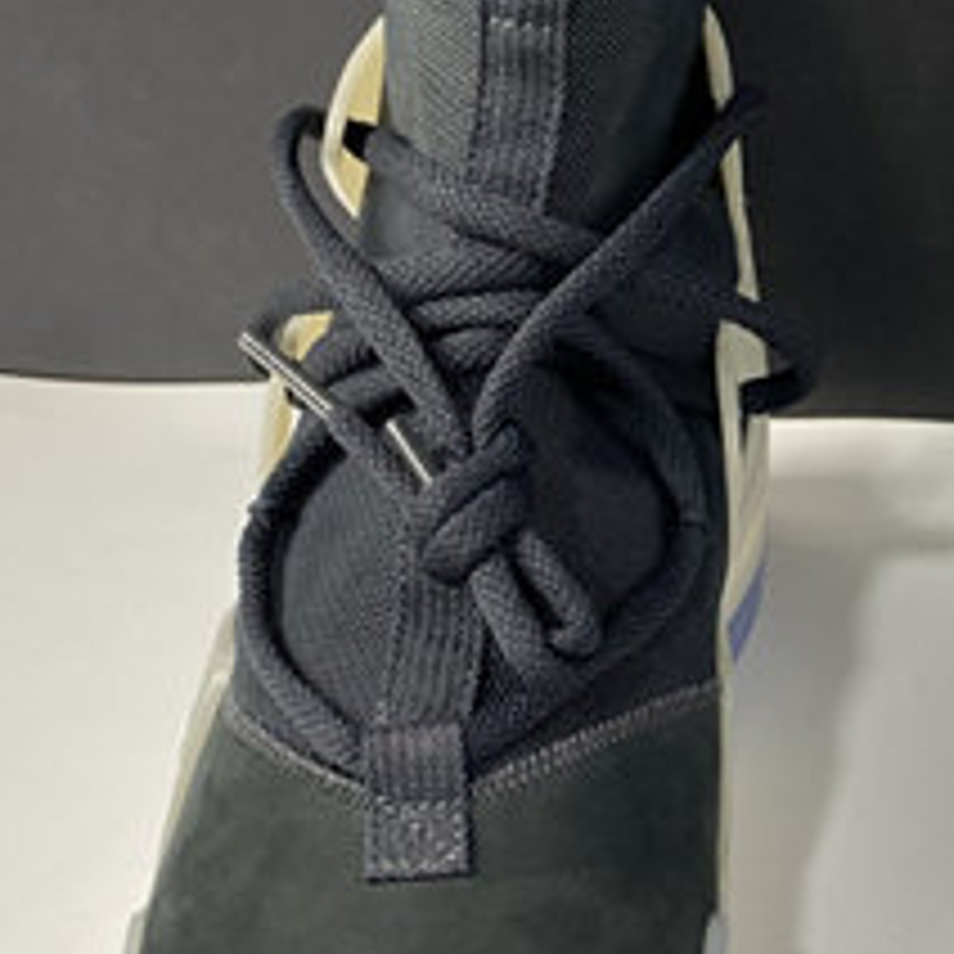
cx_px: 945
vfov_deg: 22.6
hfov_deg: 22.0
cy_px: 704
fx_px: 2370
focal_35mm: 76
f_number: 1.8
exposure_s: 1/100
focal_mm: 4.25
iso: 80
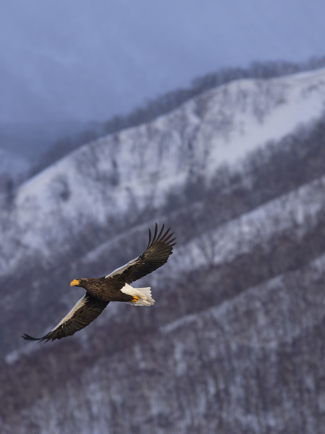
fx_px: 5434
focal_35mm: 434
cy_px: 217
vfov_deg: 4.6
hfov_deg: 3.4
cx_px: 177
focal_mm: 300
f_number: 5.6
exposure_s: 1/500
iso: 320
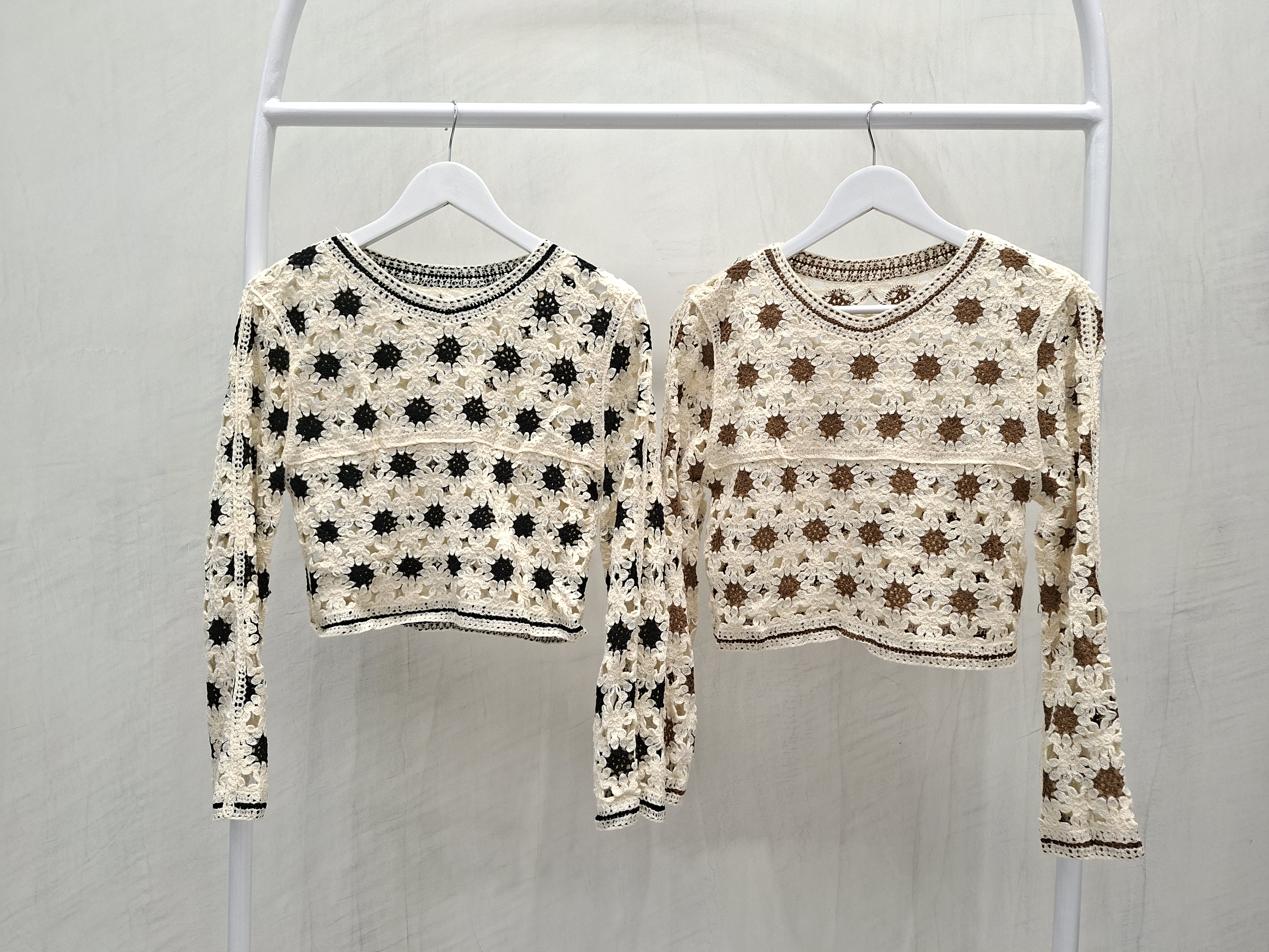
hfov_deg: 73.9
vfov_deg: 58.9
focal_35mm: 23
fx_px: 843
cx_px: 634
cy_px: 476
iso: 125
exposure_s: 1/100
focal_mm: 5.54
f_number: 1.8
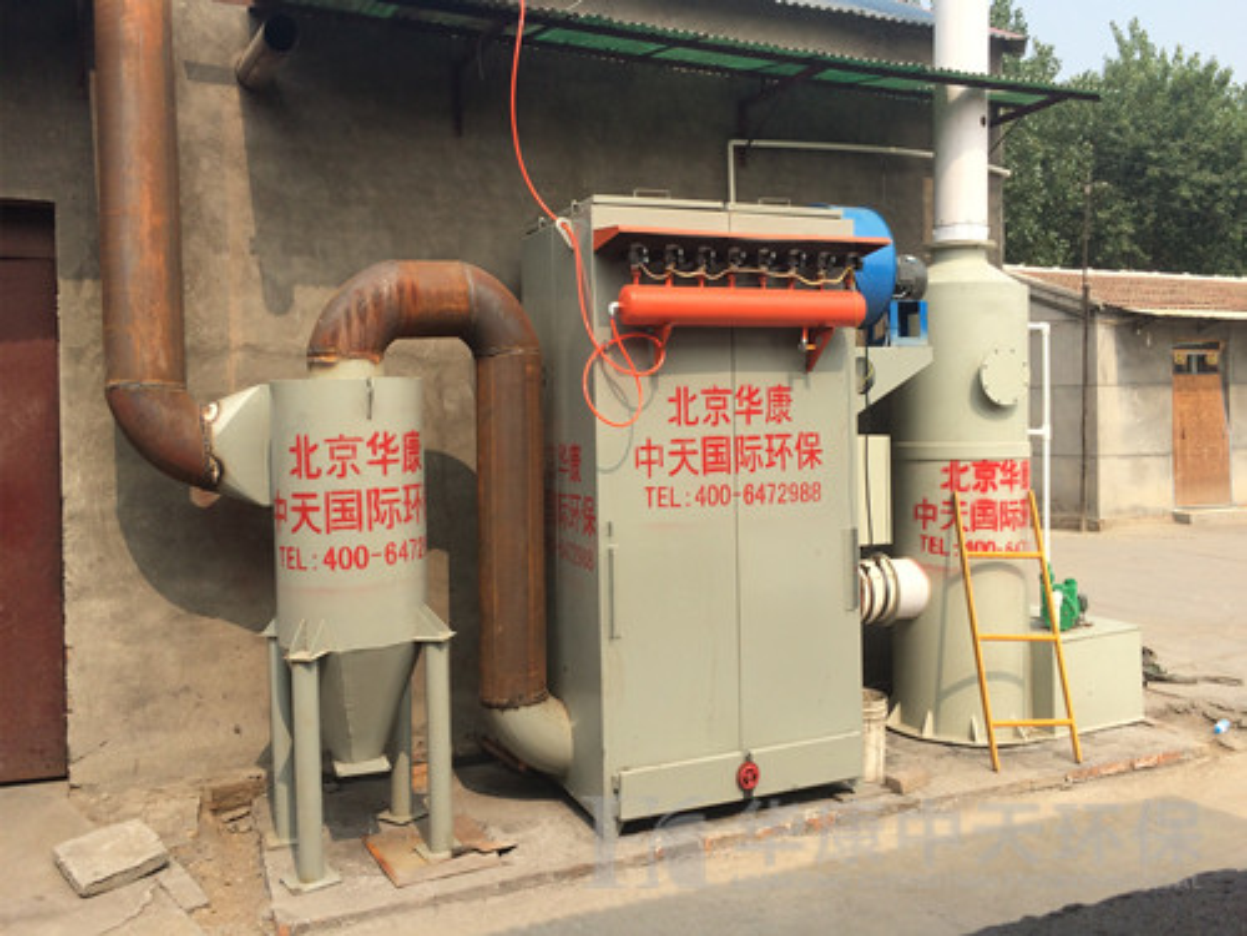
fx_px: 1045
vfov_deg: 48.2
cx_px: 624
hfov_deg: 61.7
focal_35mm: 29
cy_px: 468
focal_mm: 4.15
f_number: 2.2
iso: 32
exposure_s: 1/1520
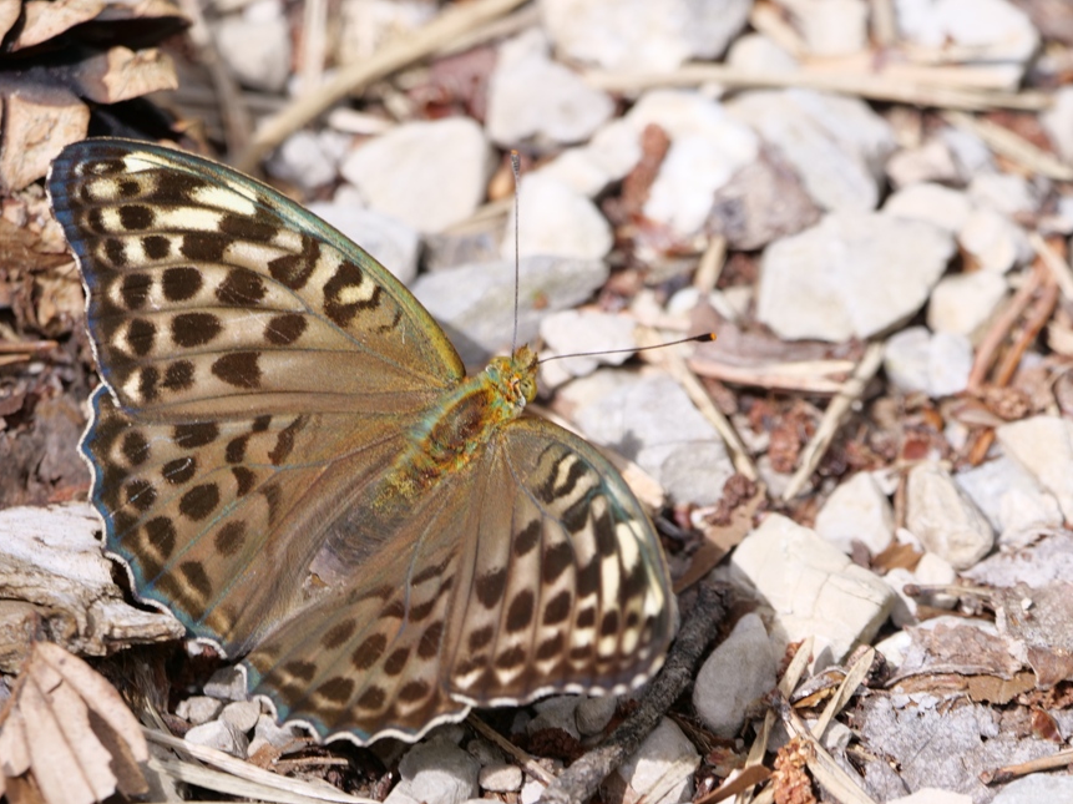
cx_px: 447
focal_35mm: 952
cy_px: 419
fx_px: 29497
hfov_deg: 2.1
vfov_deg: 1.6
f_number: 9
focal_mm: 400
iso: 200
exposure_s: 1/160
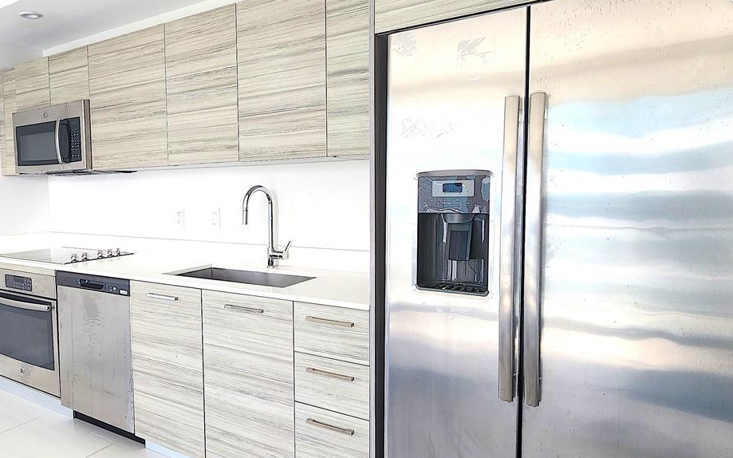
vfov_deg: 51.1
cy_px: 230
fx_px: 479
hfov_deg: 72.3
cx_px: 237
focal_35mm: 24
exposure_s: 1/60
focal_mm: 2.2
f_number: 2.2
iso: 64
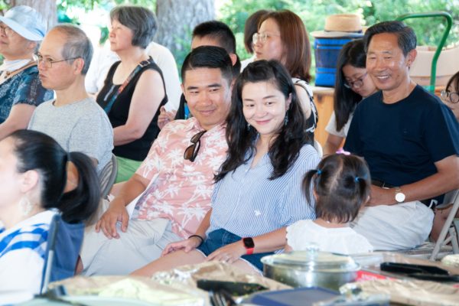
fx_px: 1817
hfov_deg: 14.4
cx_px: 230
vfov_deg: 9.6
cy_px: 153
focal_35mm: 142
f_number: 5.3
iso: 1000
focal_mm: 95
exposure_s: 1/60
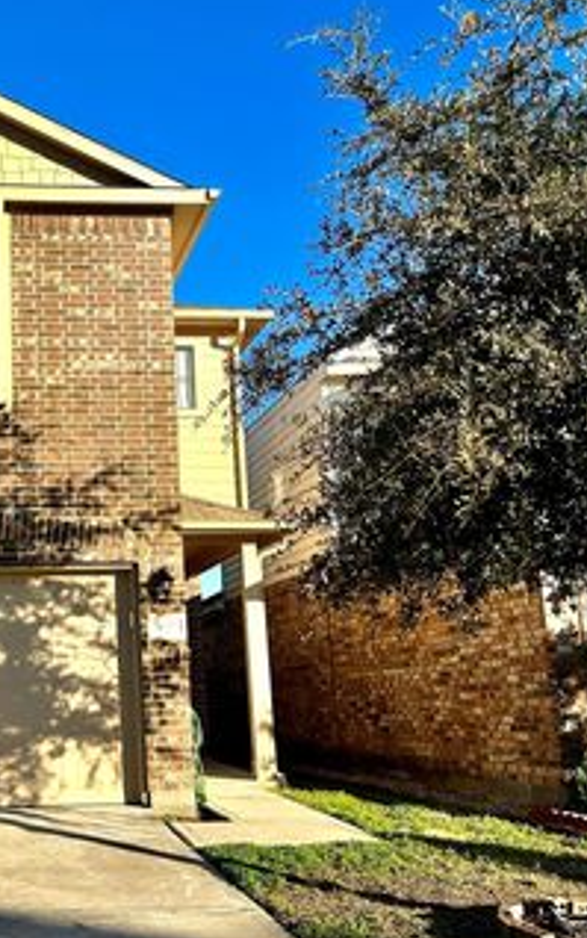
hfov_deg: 30.4
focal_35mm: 40
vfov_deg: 49.3
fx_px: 1023
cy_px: 488
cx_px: 41
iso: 80
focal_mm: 6.86
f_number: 1.78
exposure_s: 1/3717
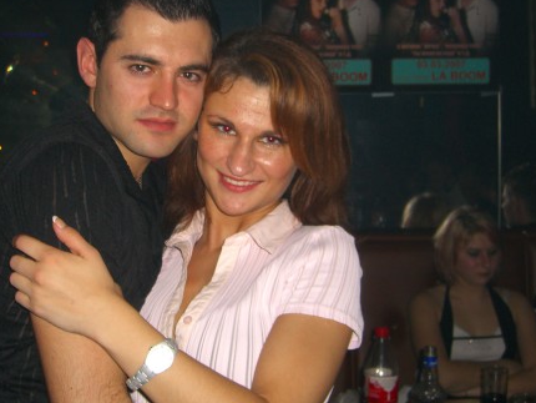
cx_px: 207
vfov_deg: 27.5
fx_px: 821
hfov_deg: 36.0
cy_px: 166
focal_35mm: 53
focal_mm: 7.9
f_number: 2.8
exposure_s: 1/60
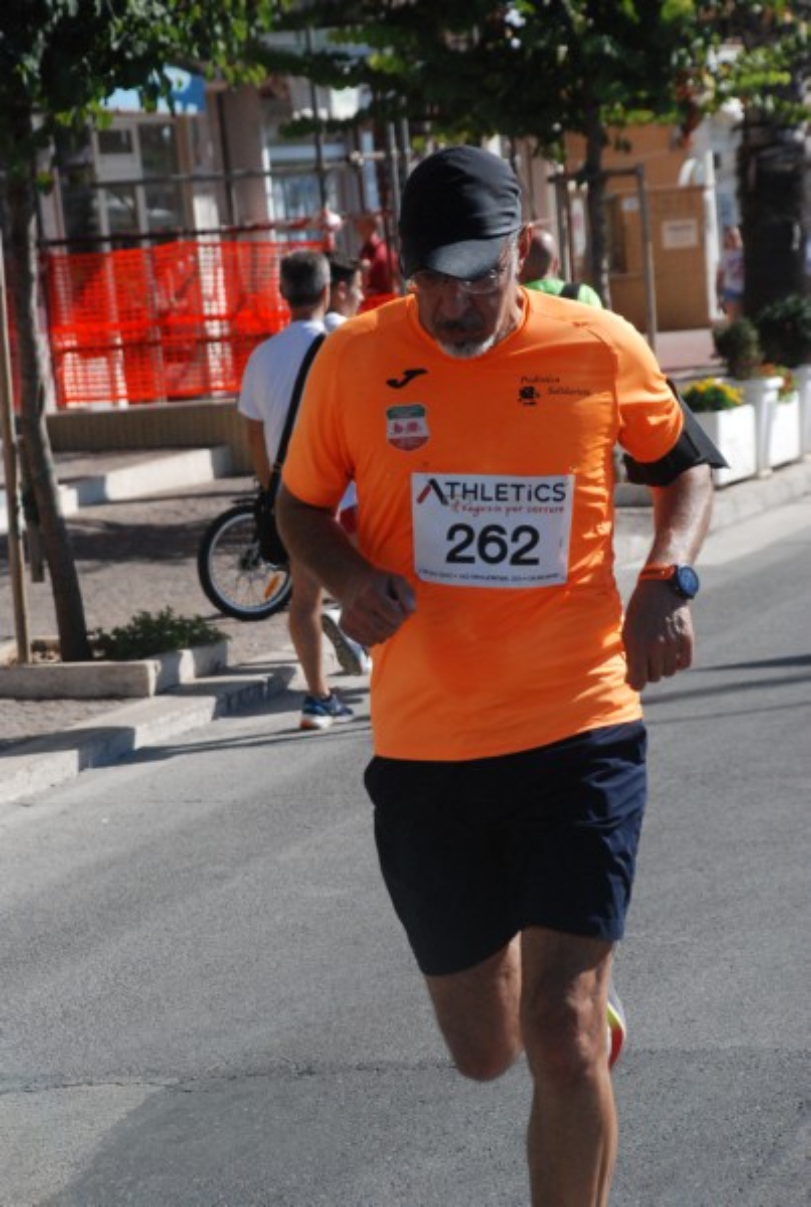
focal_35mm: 135
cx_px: 406
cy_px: 604
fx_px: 4538
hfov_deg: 10.2
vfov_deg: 15.2
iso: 1000
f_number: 7.1
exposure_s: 1/2000
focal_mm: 90
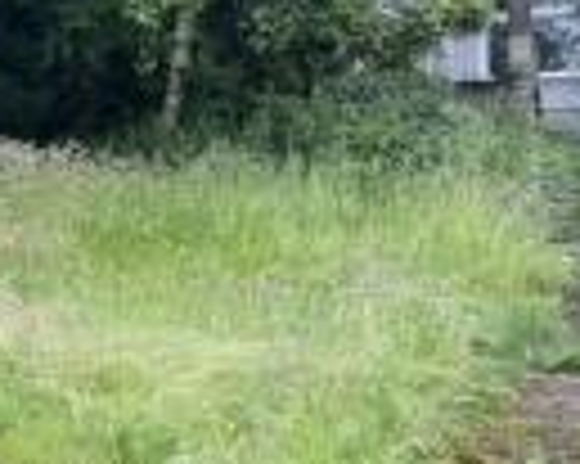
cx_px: -393
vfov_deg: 14.5
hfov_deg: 16.0
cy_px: 255
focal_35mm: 106
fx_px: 1818
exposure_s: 1/328
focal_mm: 6.76
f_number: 1.78
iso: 80
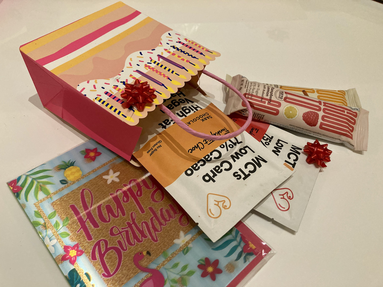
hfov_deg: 63.4
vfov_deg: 49.7
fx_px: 310
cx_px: 192
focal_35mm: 28
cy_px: 144
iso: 250
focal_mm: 3.99
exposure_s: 1/50
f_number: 1.8
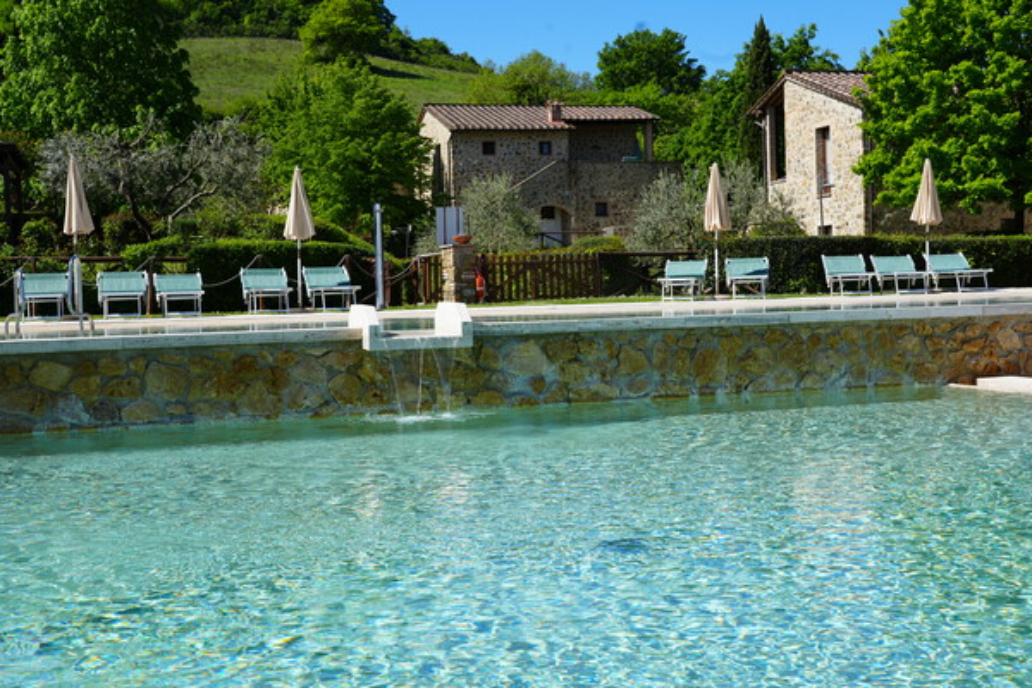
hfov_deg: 42.7
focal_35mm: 46
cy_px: 344
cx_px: 516
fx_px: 1319
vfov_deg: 29.2
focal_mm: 46
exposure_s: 1/160
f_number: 10
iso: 100
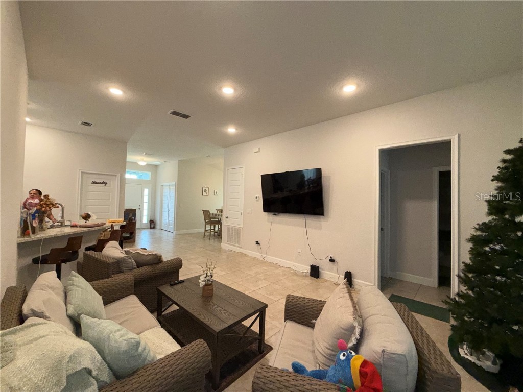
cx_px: 262
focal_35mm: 14
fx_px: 212
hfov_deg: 102.1
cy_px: 196
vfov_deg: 85.7
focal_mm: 2.22
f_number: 2.2
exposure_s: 1/120
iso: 160
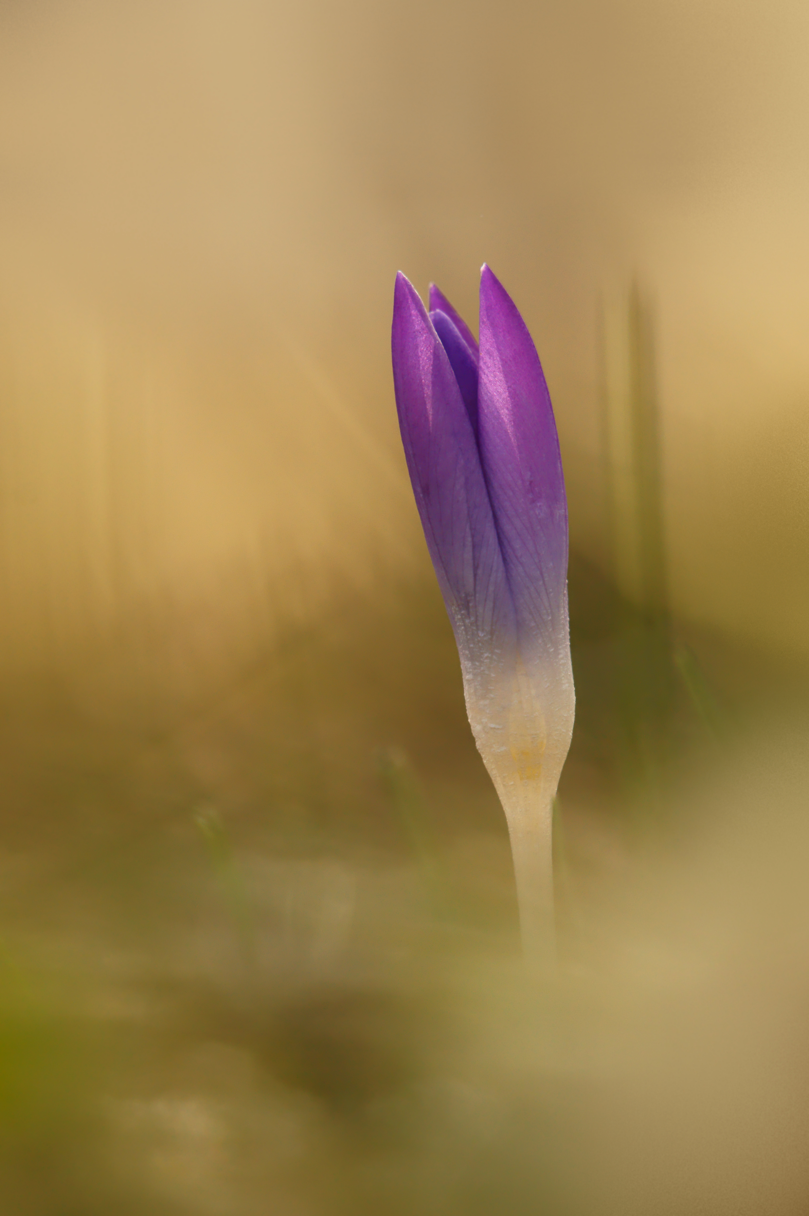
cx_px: 404
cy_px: 608
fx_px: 10124
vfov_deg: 6.9
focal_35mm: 300
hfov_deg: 4.6
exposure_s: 1/320
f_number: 6.3
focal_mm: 200
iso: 640
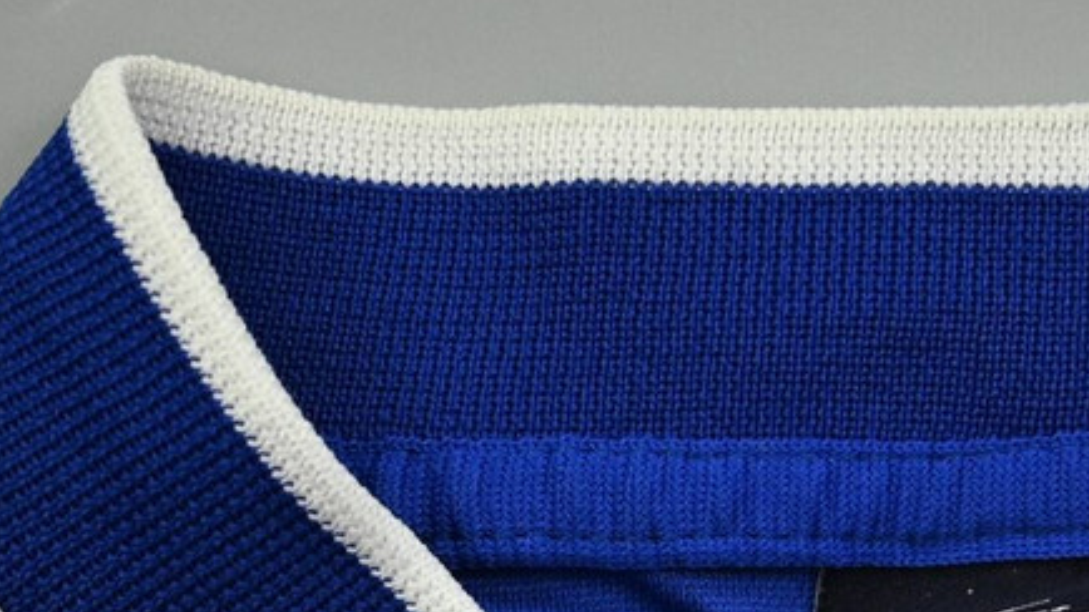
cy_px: 730
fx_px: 1675
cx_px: 1028
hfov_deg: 33.6
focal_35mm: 58
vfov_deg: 19.5
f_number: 4.8
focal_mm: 24
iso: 200
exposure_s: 1/180
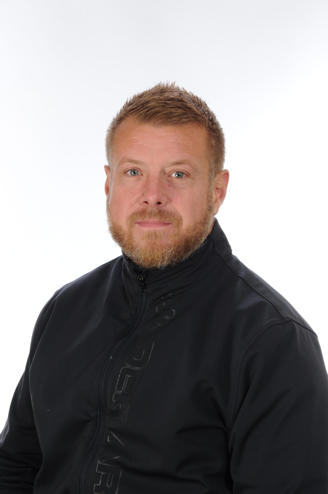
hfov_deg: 10.1
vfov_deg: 15.2
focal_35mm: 135
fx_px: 1850
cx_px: 164
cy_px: 247
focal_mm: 90
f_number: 11
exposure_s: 1/160
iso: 200
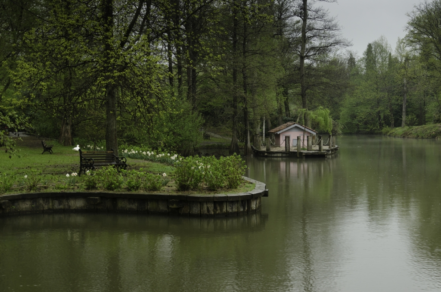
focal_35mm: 48
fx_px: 587
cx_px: 220
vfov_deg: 27.9
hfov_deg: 41.2
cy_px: 146
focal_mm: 32
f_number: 5
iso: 400
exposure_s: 1/200
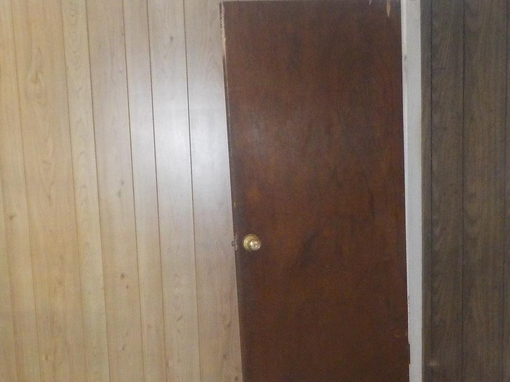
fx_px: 884
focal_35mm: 60
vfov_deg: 24.0
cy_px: 312
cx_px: 266
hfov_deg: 32.2
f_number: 3.3
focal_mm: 4.1
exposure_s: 1/30
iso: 400
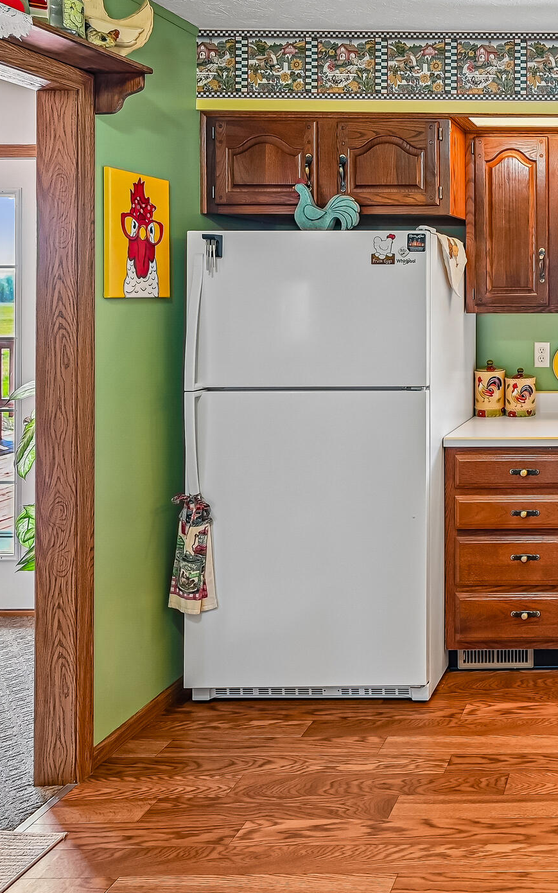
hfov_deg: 32.3
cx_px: 657
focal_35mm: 33
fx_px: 803
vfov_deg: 56.8
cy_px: 290
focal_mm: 15
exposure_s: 1/20
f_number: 4.8
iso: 400
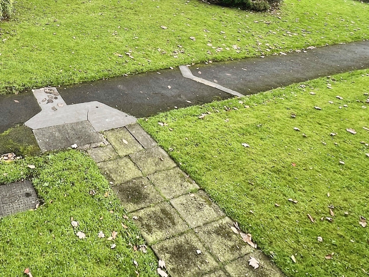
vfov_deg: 48.3
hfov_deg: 57.8
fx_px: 299
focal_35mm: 28
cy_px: 78
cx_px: 65
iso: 40
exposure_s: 1/99
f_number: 1.8
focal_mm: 1.57
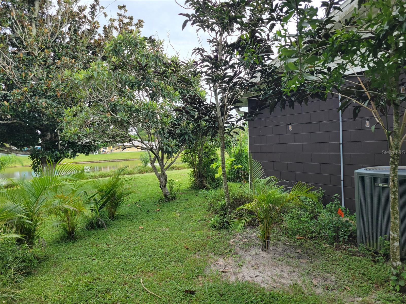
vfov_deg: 53.1
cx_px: 203
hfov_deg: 67.3
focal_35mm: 26
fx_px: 305
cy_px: 152
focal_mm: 5.4
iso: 40
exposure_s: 1/286
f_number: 1.8
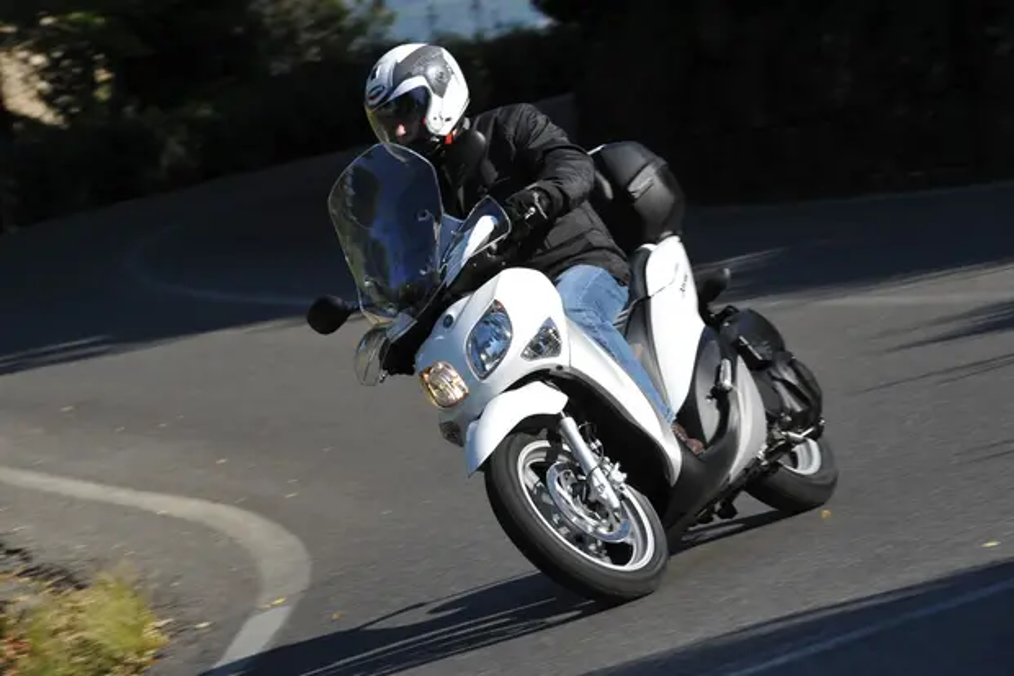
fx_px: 5631
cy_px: 338
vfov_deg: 6.9
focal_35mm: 200
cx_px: 507
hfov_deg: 10.3
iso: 200
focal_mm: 200
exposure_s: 1/160
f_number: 11
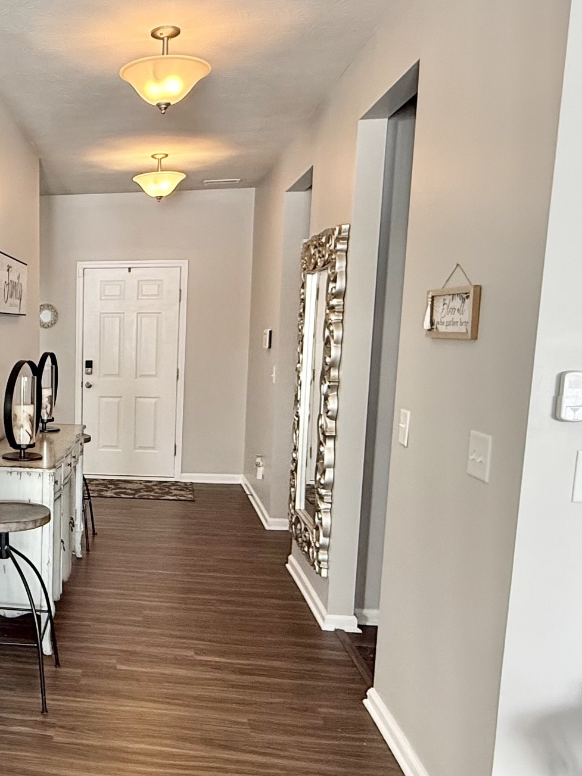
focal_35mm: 33
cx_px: 17
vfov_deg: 55.2
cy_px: 437
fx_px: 740
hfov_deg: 38.7
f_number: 2.2
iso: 200
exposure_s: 1/120
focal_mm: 2.22
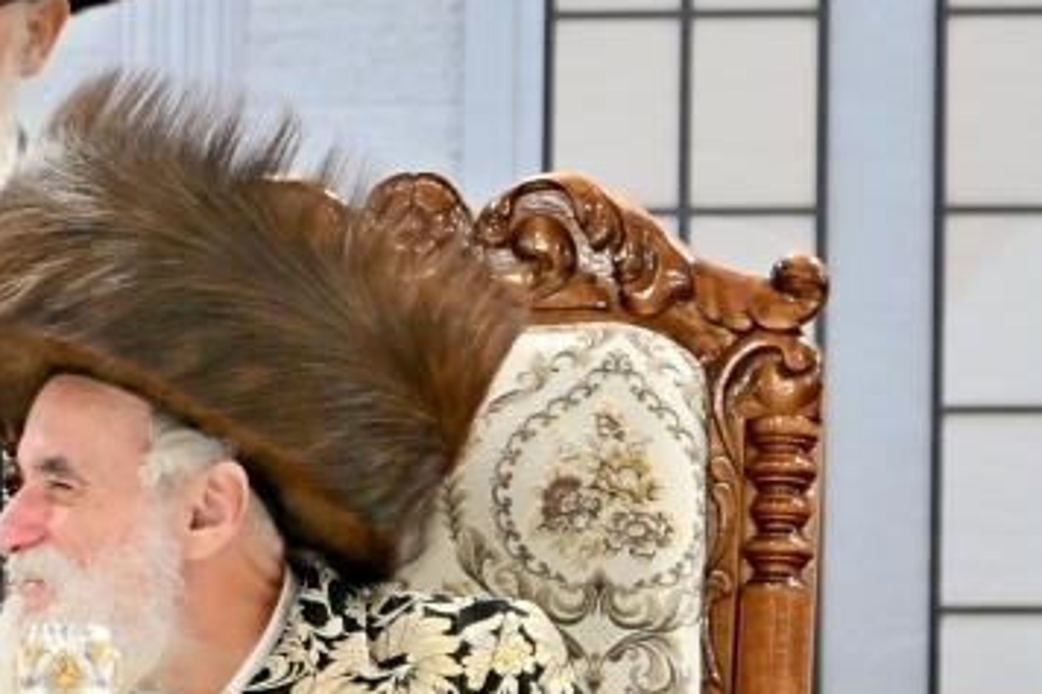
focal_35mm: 526
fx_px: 15217
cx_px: -190
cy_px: 410
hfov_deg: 3.9
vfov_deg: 2.6
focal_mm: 122
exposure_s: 1/125
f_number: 2.8
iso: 400
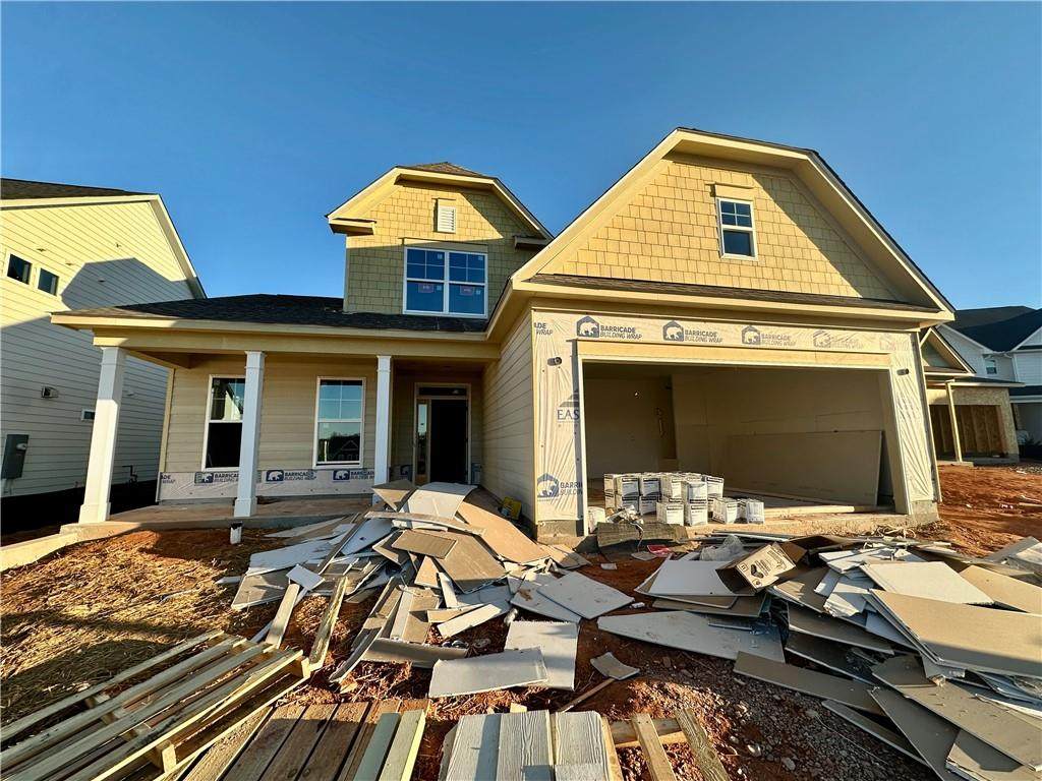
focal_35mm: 14
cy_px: 390
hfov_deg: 102.1
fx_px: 421
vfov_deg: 85.7
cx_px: 521
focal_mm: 2.22
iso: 40
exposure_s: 1/1062
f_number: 2.2
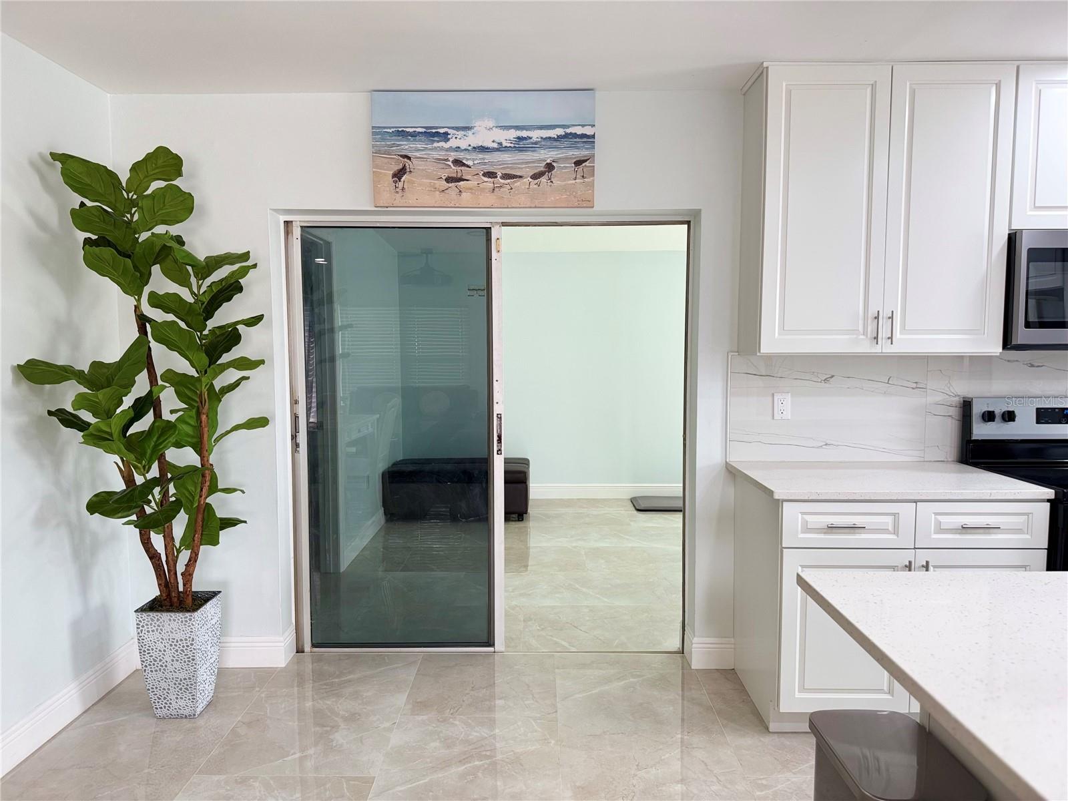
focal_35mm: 24
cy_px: 400
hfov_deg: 71.6
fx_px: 740
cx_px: 534
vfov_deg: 56.8
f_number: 1.78
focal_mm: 6.76
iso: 160
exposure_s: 1/120
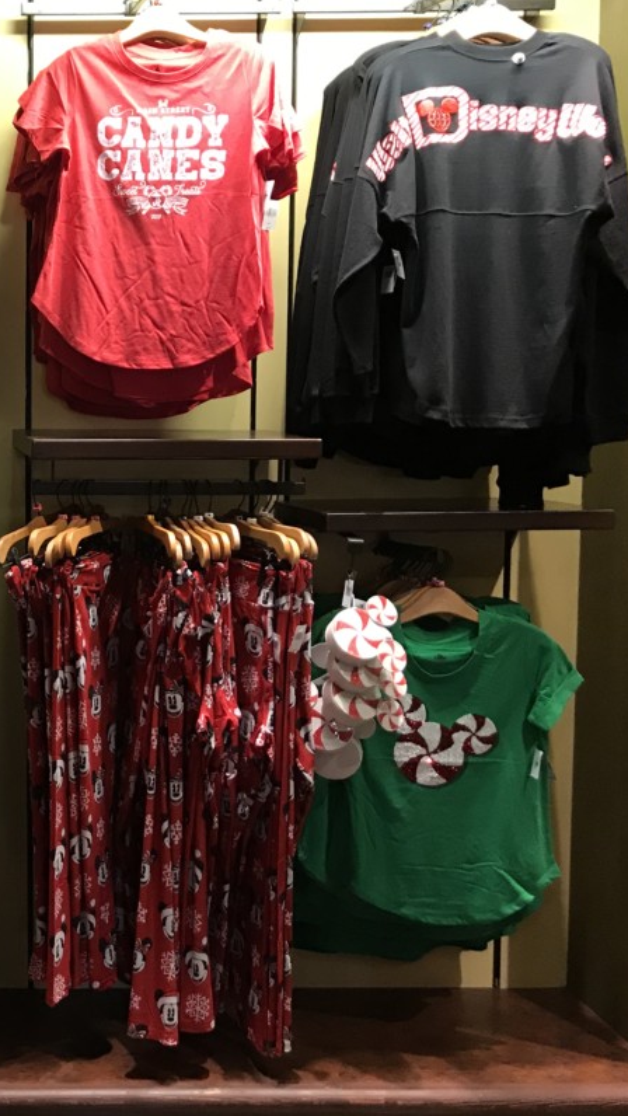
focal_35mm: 46
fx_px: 1361
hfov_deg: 23.6
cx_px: -140
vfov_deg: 44.5
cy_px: 494
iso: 64
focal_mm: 3.99
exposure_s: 1/15
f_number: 1.8
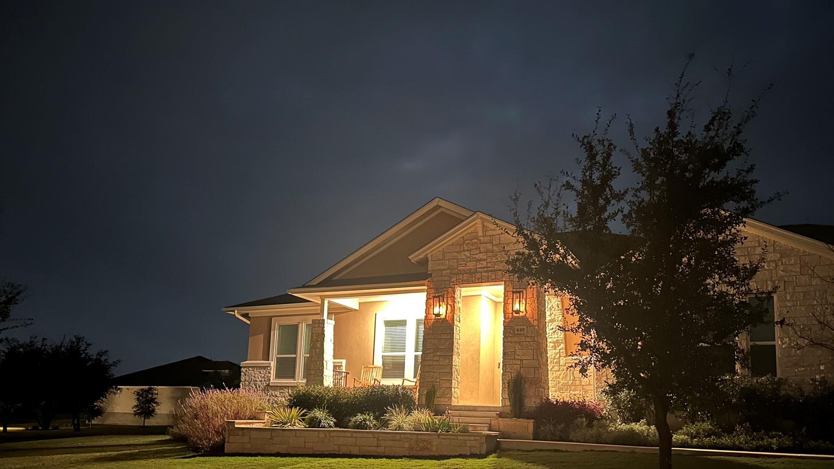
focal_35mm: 29
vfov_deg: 39.4
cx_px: 428
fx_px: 641
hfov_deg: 66.1
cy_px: 334
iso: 1250
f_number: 1.78
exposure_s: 1/5
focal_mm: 6.86
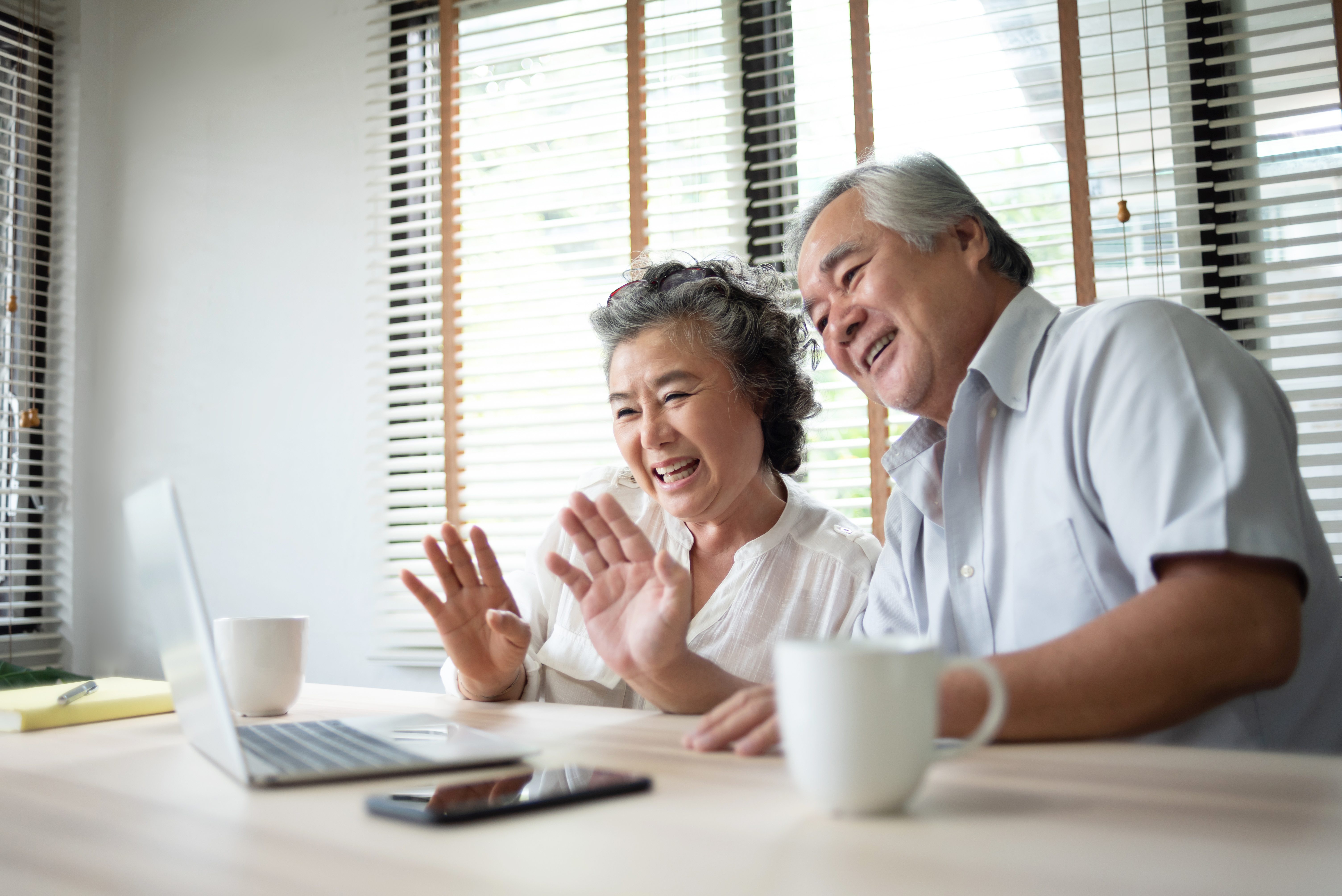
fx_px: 1305
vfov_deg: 37.9
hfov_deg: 54.4
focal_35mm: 35
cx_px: 671
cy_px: 448
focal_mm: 35
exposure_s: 1/250
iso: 400
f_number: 2
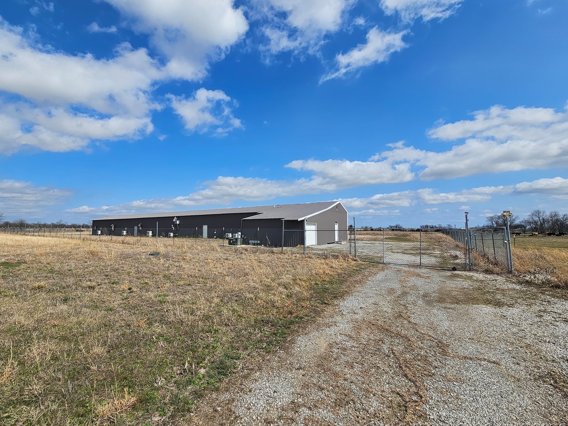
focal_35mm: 14
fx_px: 230
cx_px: 263
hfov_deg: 101.9
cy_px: 210
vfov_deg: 85.7
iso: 50
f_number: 2.2
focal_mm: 2.2
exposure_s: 1/4616
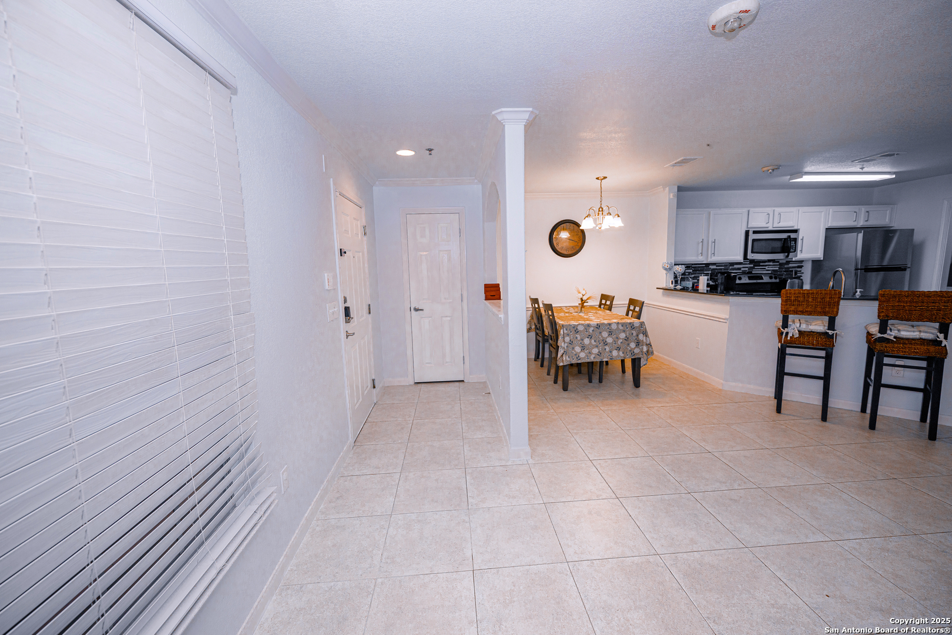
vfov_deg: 81.2
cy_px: 318
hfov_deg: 104.3
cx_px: 476
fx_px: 370
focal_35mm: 14
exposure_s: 1/100
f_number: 4
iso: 250
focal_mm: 14
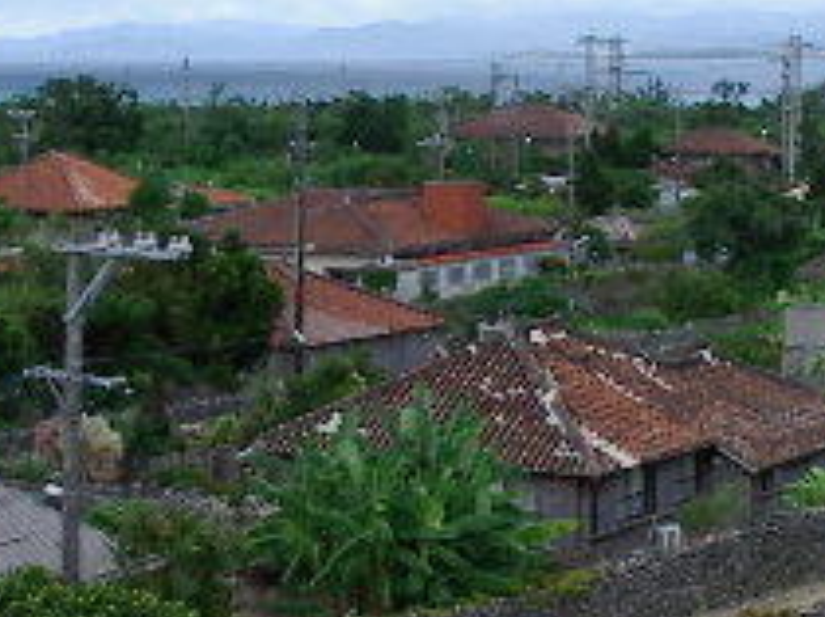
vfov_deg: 12.7
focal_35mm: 116
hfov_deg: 17.0
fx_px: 2761
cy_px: 208
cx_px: 381
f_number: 4.8
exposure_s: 1/320
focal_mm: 5.8
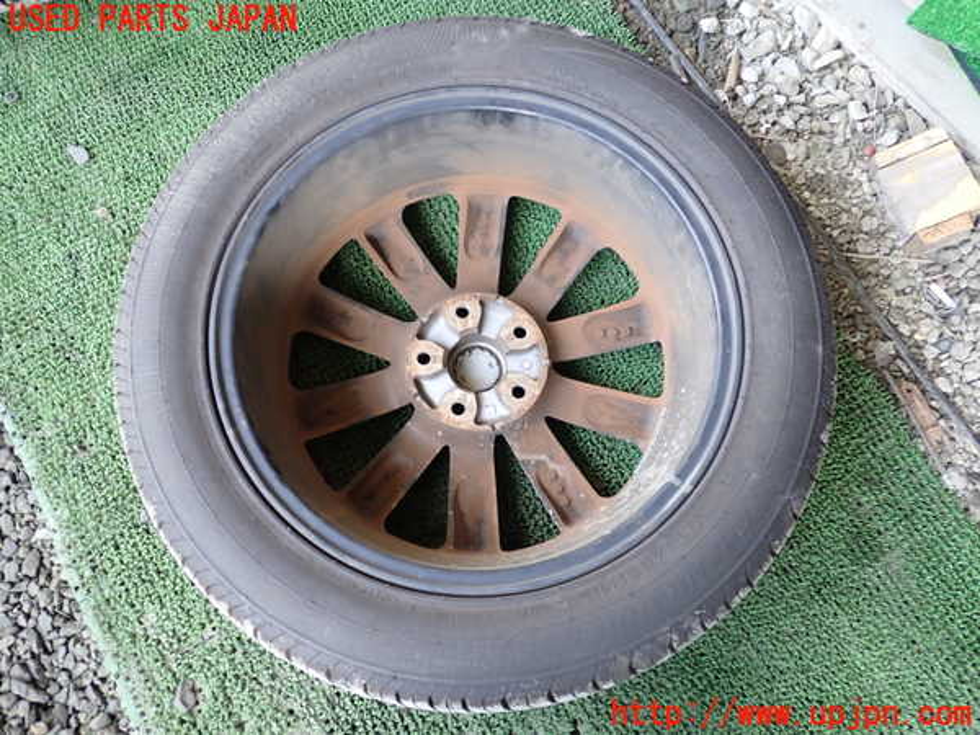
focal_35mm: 30
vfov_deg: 46.8
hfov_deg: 60.0
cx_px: 490
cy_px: 368
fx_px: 849
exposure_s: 1/40
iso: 200
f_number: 2.3
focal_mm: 5.4
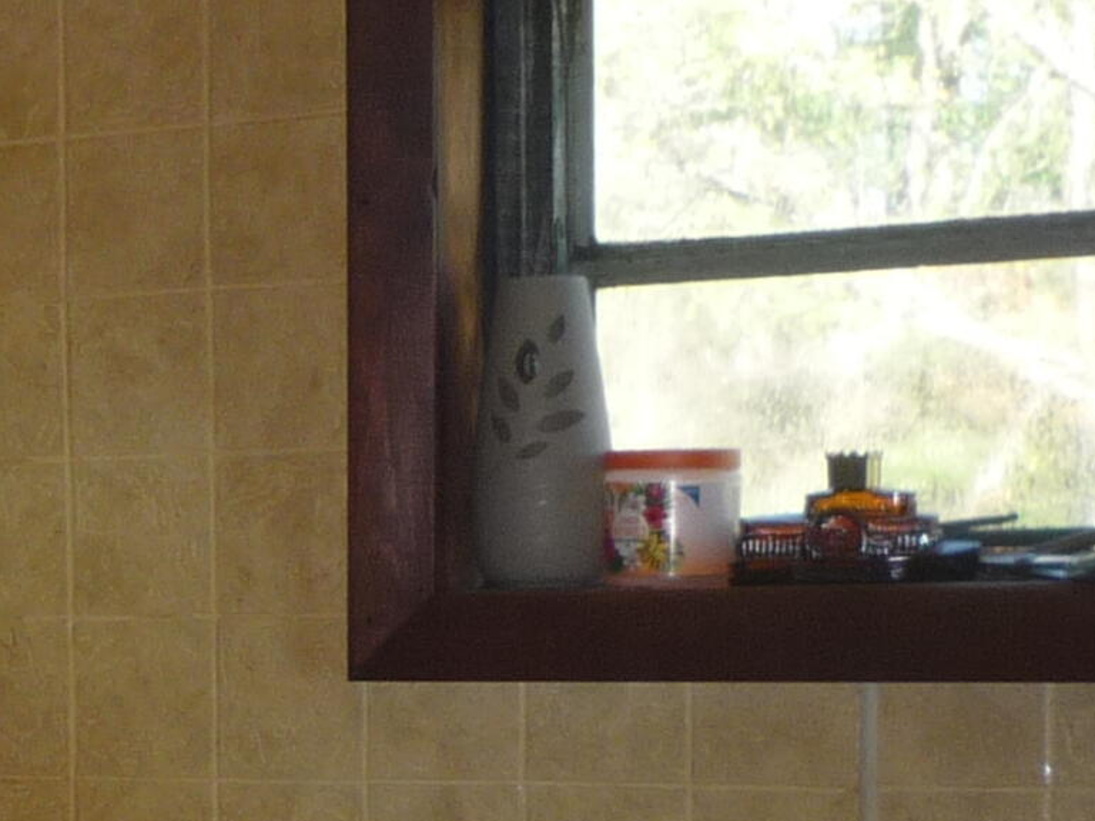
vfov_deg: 11.6
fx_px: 3954
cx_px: -714
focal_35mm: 125
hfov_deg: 14.3
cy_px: 952
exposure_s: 1/30
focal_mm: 5.2
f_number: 3.3
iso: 100
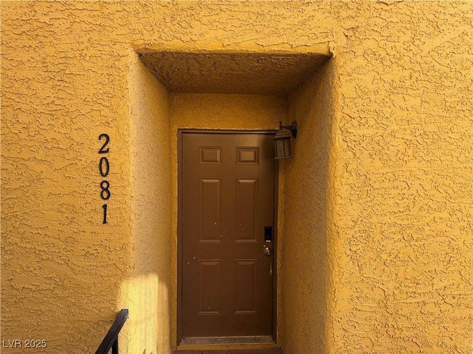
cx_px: 236
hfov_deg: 71.6
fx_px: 328
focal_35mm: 24
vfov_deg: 56.8
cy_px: 177
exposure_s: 1/366
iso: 80
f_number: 1.78
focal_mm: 6.76
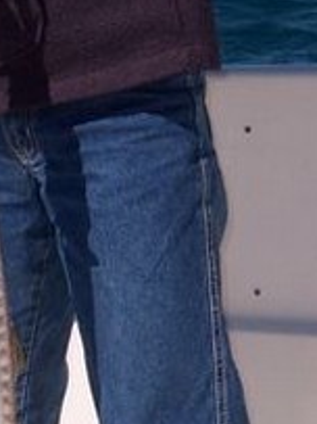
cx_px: 119
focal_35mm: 118
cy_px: 65
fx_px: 1442
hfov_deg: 12.5
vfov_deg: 16.5
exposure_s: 1/1000
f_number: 4.8
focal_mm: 8
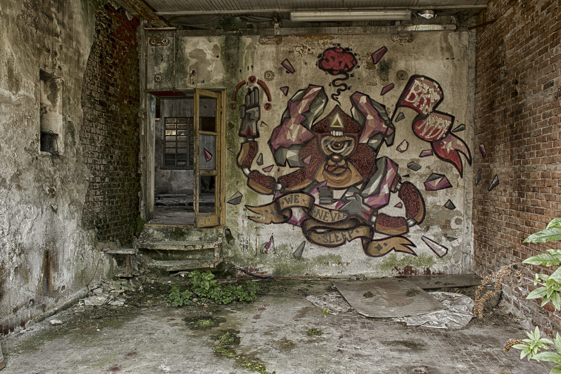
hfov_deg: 57.2
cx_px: 280
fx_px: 514
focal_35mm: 33
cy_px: 187
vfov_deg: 40.0
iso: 200
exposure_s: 1/13
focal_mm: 22
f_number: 9
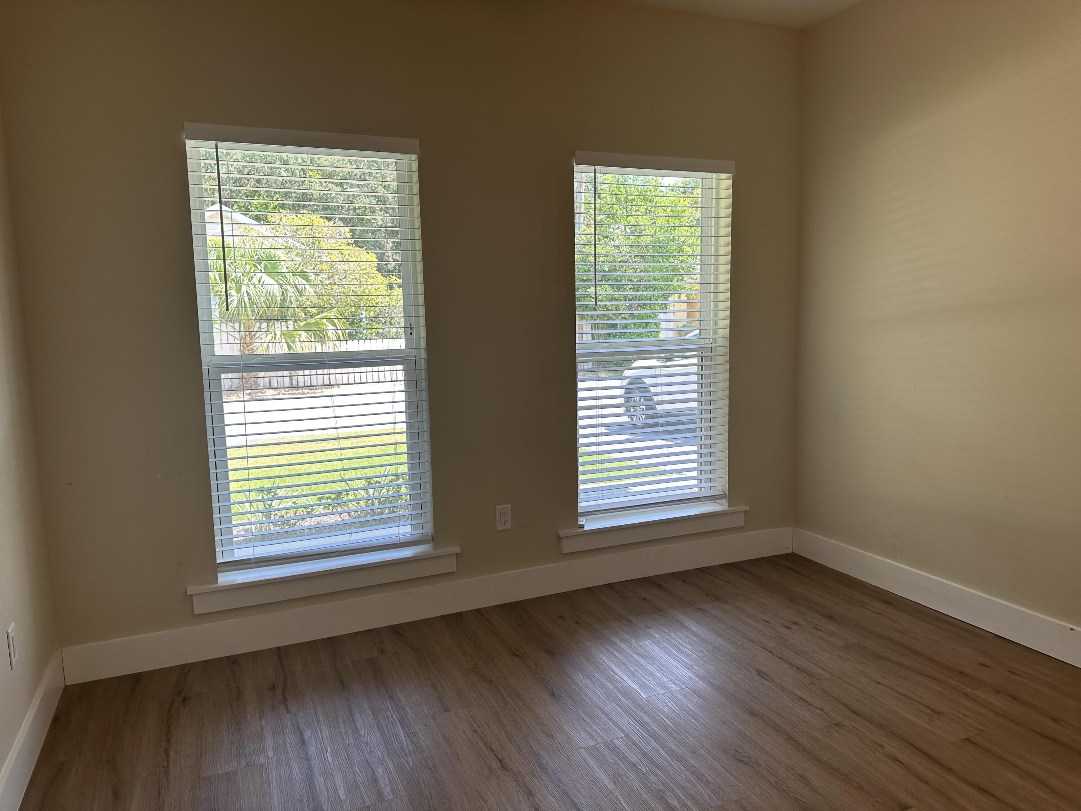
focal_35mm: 24
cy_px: 406
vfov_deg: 56.8
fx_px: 749
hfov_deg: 71.6
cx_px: 540
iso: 64
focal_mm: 6.86
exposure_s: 1/120
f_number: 1.78
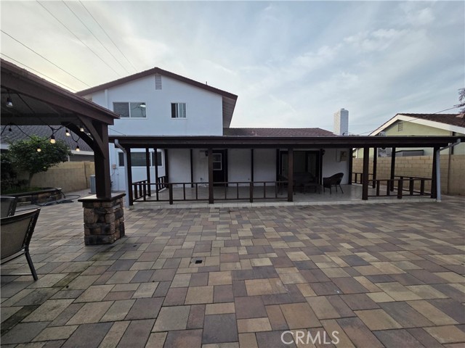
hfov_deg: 106.2
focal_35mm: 13
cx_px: 232
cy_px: 174
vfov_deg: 89.9
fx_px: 175
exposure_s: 1/2000
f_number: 2.2
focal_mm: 2.2
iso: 80
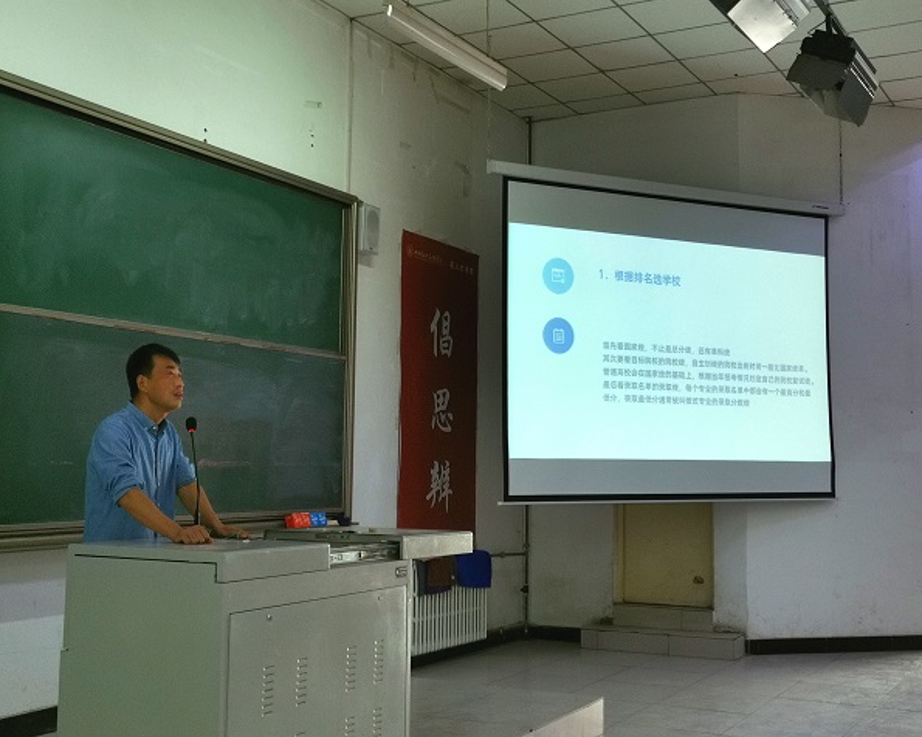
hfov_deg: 43.8
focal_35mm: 42
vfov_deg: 35.7
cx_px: 474
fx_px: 1146
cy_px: 370
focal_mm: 4.75
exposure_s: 1/100
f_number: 1.8
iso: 125
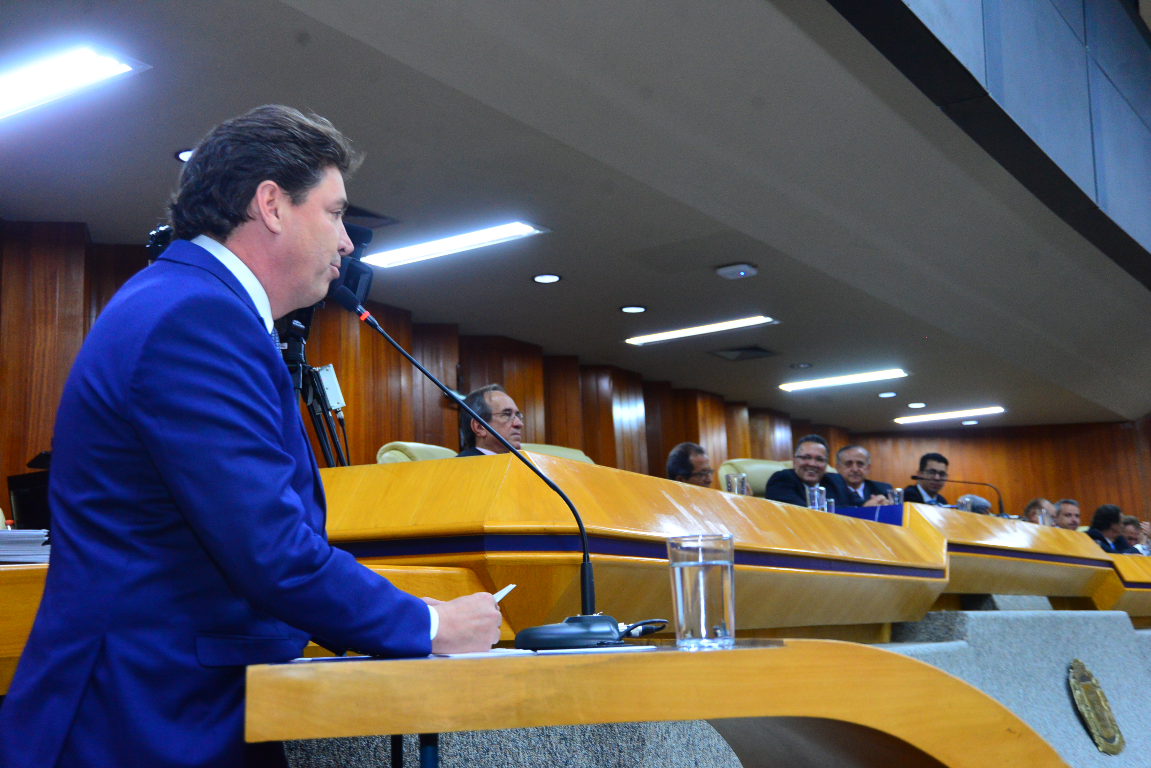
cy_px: 384
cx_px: 576
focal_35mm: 45
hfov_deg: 43.6
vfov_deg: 29.9
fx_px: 1439
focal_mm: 45
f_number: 4.5
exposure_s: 1/60
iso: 2500
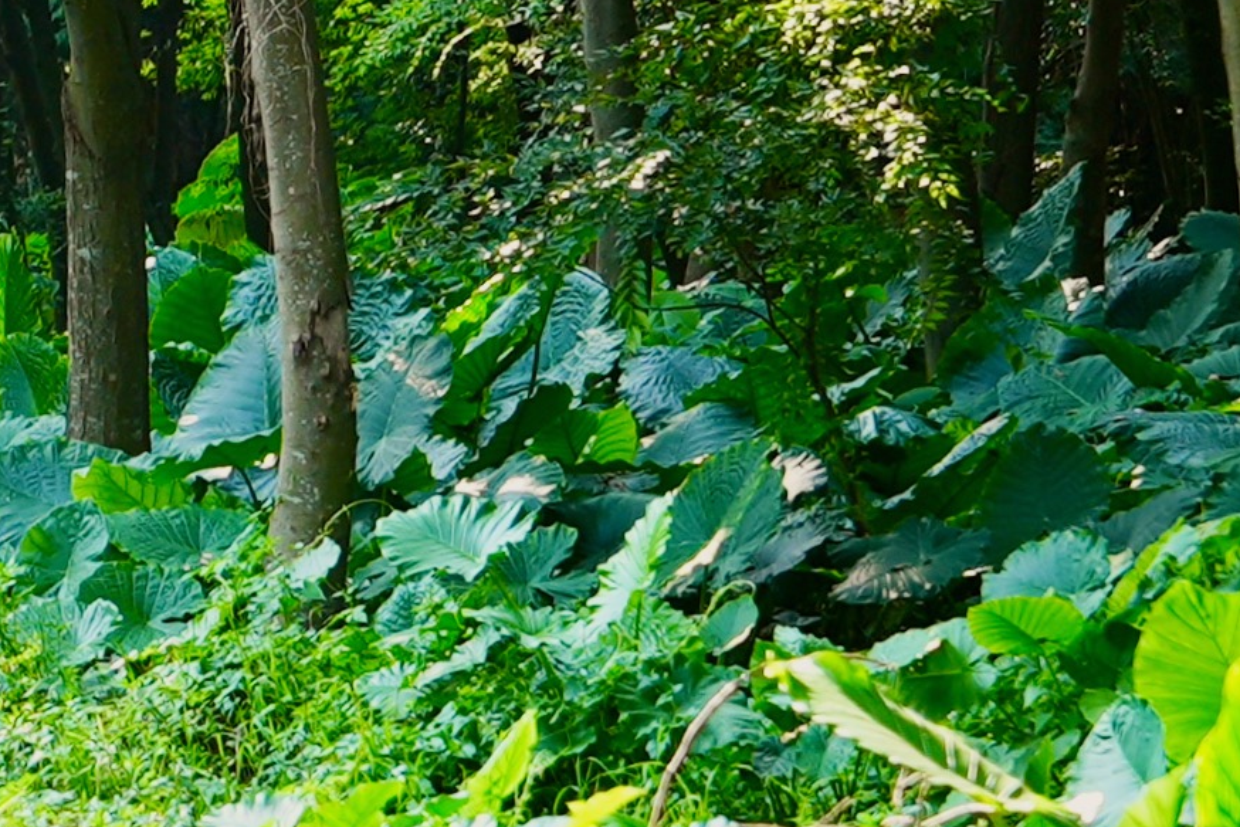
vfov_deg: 4.4
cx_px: -927
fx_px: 10713
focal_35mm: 311
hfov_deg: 6.5
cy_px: -390
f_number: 4
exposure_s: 1/80
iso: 160
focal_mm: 70
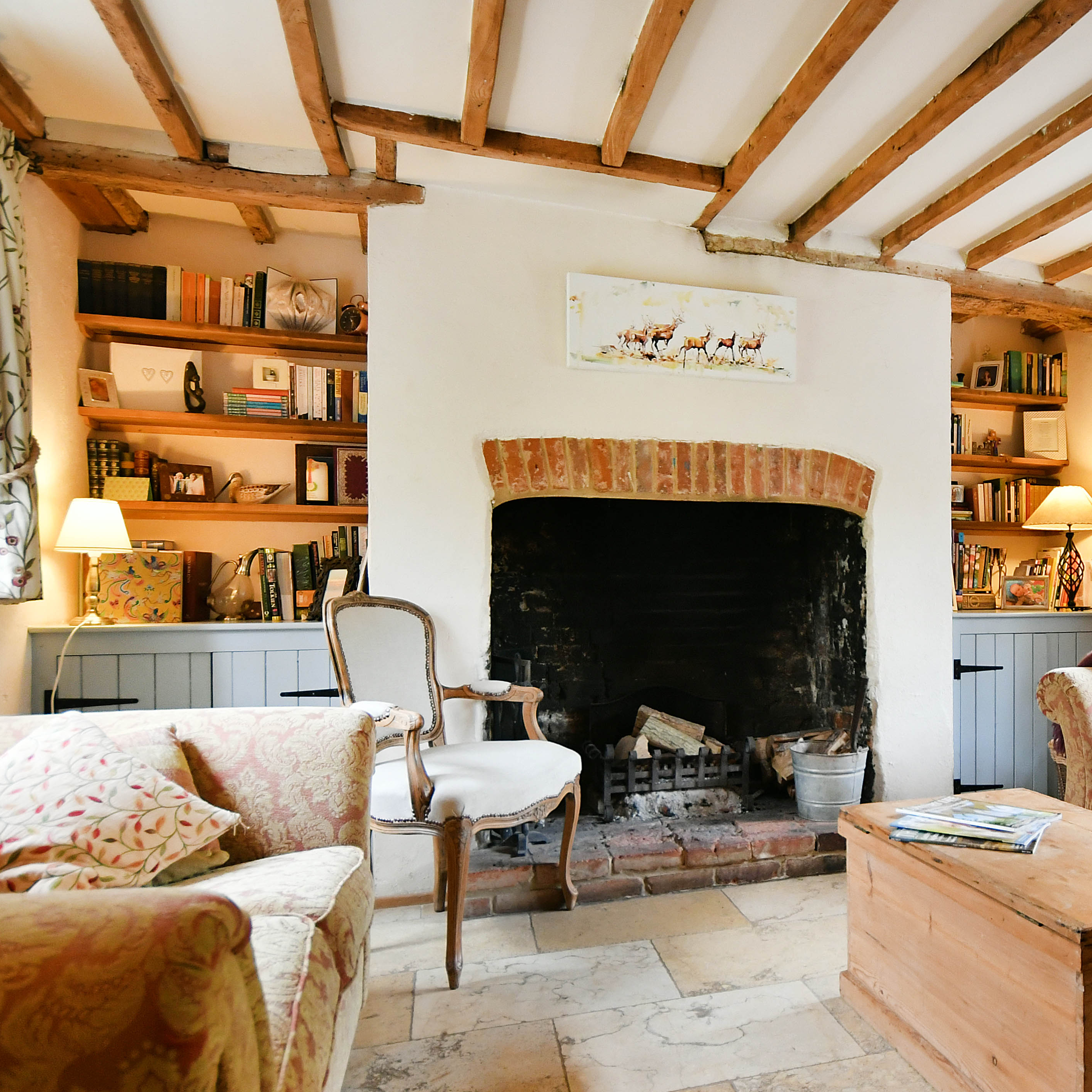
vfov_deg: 62.9
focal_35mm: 25
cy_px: 578
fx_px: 892
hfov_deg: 59.8
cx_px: 807
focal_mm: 10
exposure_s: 1/125
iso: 1600
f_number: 5
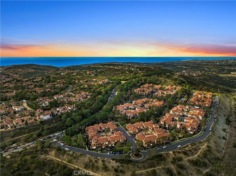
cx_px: 118
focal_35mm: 24
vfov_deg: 56.7
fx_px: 163
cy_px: 88
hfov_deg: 71.6
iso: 140
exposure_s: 1/1000
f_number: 2.8
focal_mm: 12.29
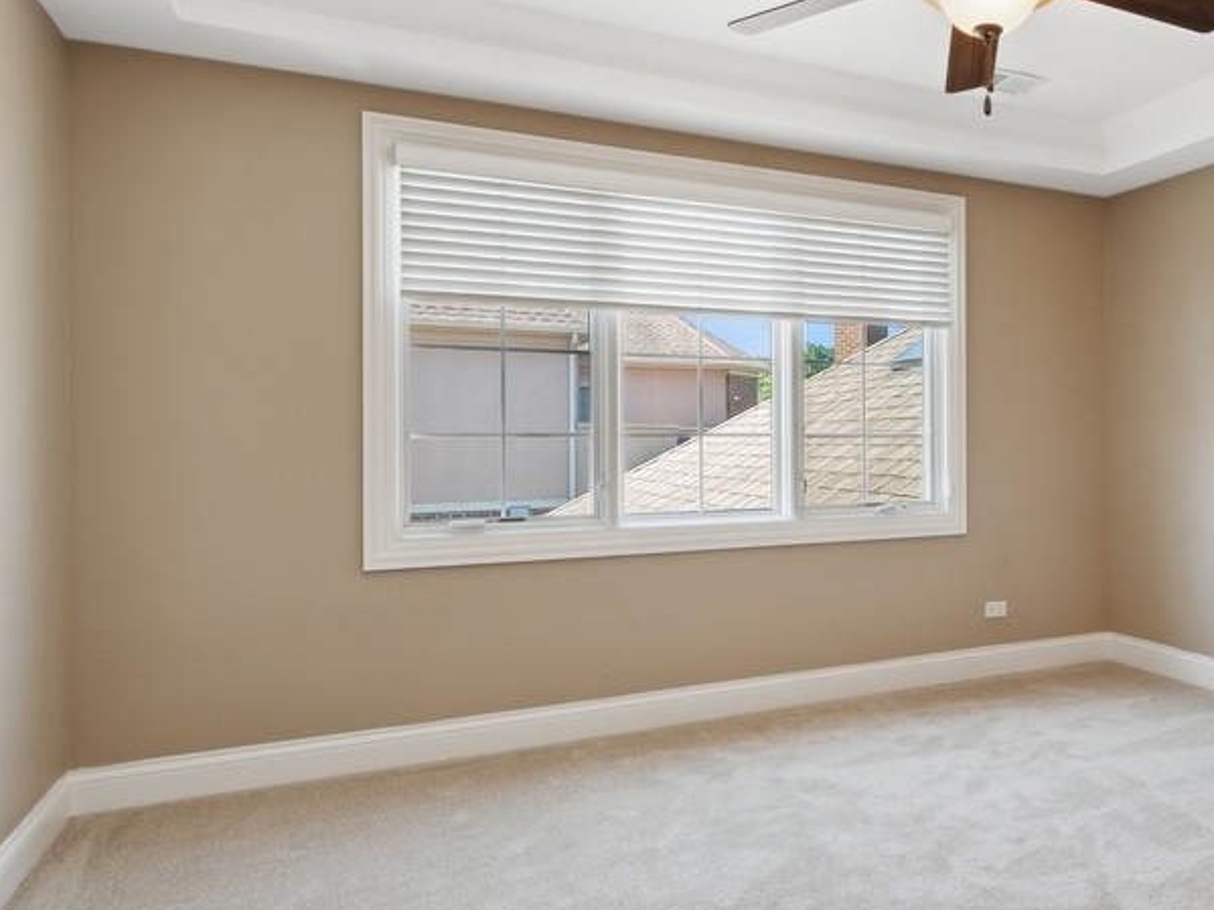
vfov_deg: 53.0
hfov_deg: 64.5
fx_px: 912
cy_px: 428
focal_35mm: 26
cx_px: 861
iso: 320
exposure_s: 1/13
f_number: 8
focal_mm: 12
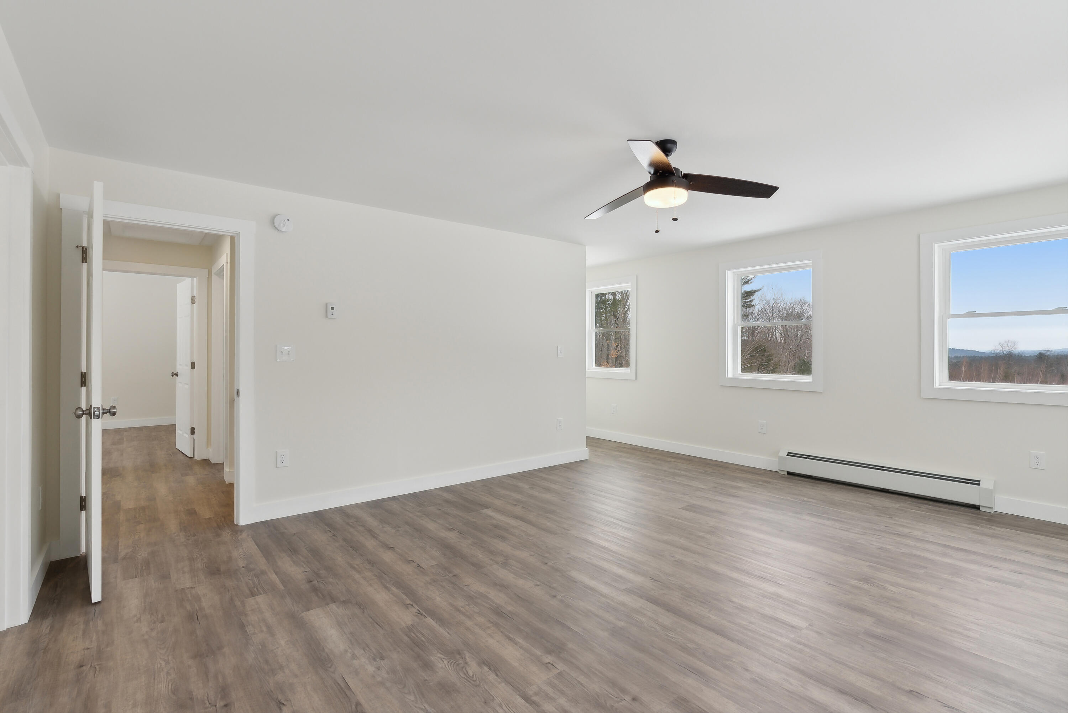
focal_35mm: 16
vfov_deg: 73.8
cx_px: 534
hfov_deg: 96.7
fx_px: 475
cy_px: 356
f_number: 7.1
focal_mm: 16
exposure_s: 1/50
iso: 320
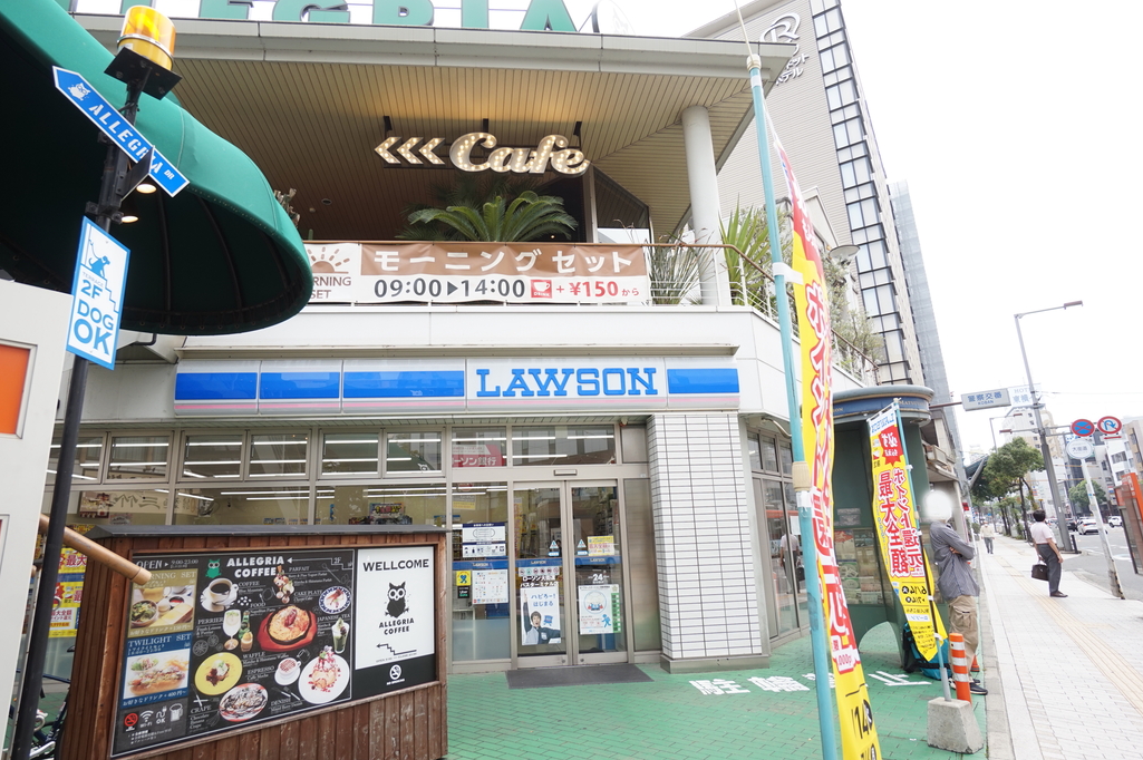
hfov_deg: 86.9
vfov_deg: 64.5
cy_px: 386
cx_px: 543
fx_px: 603
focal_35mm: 19
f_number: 6.3
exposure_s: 1/80
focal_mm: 12
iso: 100
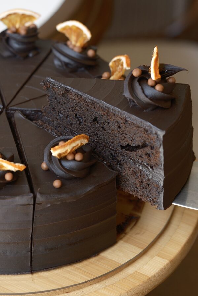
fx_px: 693
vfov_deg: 24.2
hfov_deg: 16.3
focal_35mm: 84
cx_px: 99
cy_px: 148
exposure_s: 1/340
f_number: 3.2
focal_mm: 56
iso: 800
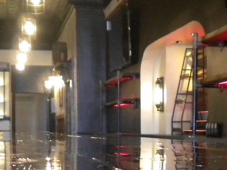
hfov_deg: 24.4
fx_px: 525
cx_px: 105
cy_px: 159
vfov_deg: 18.1
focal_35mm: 80
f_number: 3.1
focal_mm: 6.3
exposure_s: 1/30
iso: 400
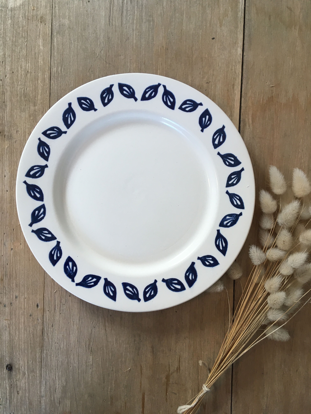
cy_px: 207
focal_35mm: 29
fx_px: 347
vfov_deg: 61.7
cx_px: 156
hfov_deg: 48.2
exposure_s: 1/33
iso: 50
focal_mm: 4.15
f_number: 2.2
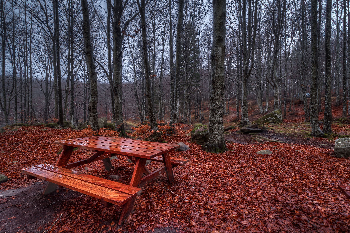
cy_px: 116
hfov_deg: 95.0
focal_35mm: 16
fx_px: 160
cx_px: 175
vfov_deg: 72.1
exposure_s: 2.5
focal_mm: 11
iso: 100
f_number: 11
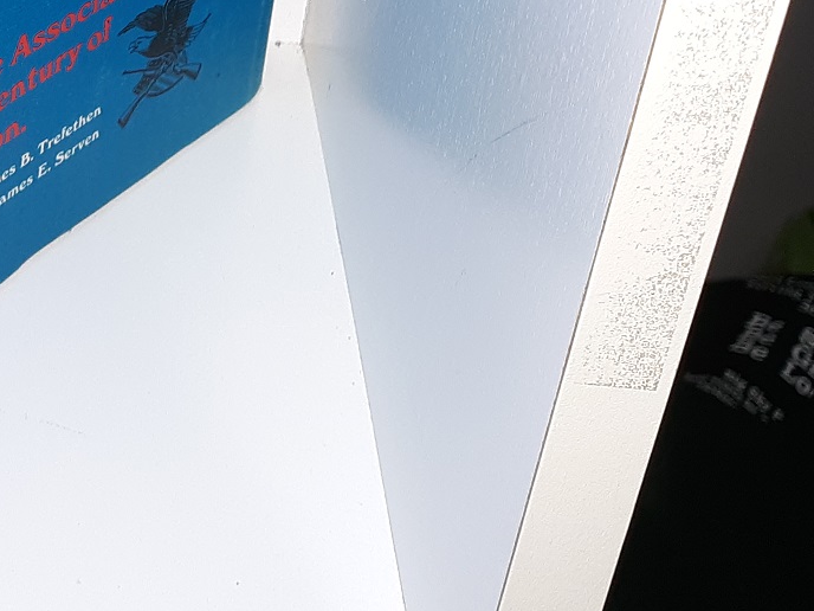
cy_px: -279
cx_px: -123
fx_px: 1975
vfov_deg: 16.2
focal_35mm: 84
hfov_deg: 21.8
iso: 40
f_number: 1.7
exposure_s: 1/40
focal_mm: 3.7
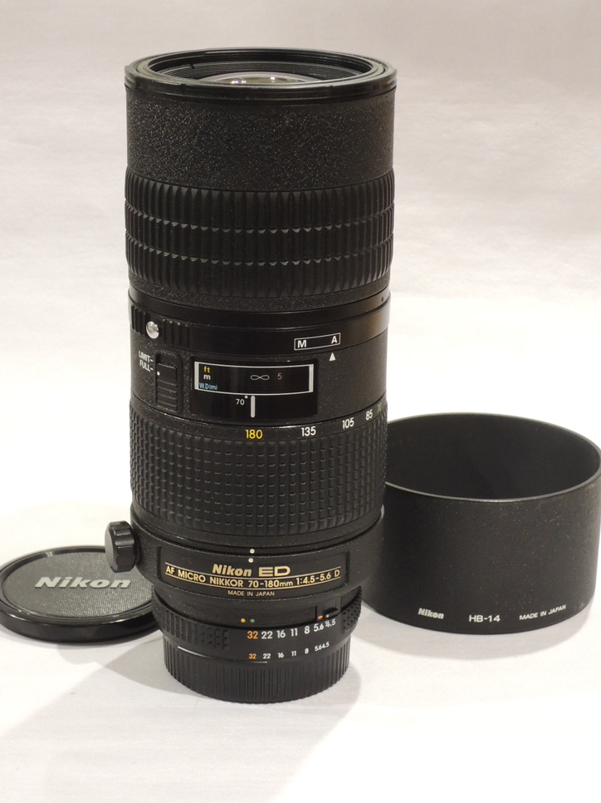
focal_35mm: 87
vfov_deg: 22.5
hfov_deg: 17.0
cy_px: 373
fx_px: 2015
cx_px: 252
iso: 400
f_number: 5
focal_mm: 12.5
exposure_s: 1/30
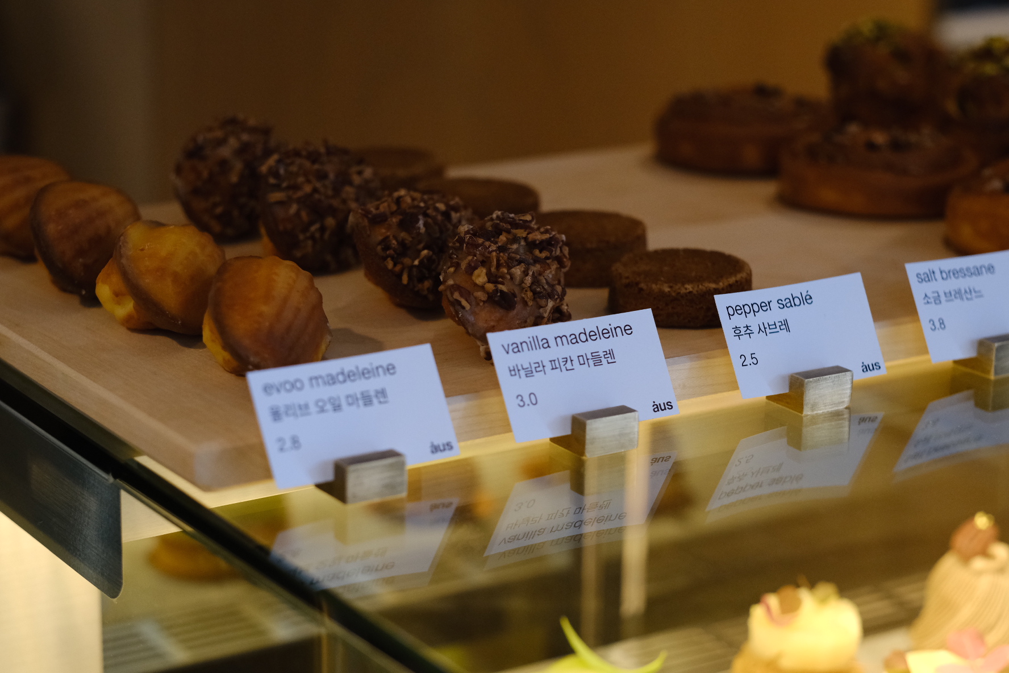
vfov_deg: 16.3
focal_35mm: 84
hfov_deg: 24.2
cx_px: 504
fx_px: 2354
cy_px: 336
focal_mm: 56
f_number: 2.8
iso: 2000
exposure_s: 1/400
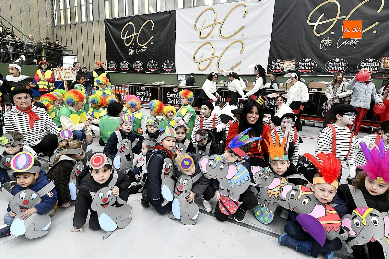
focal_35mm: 18
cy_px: 130
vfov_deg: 67.3
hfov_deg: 90.0
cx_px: 194
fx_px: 194
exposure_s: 1/125
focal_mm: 12
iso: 2500
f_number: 10
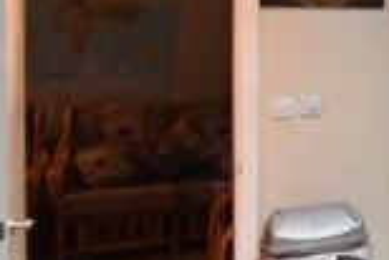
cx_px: 760
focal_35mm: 68
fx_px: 735
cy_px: 16
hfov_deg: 19.2
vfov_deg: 19.6
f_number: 4
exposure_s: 1/60
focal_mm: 10
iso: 800
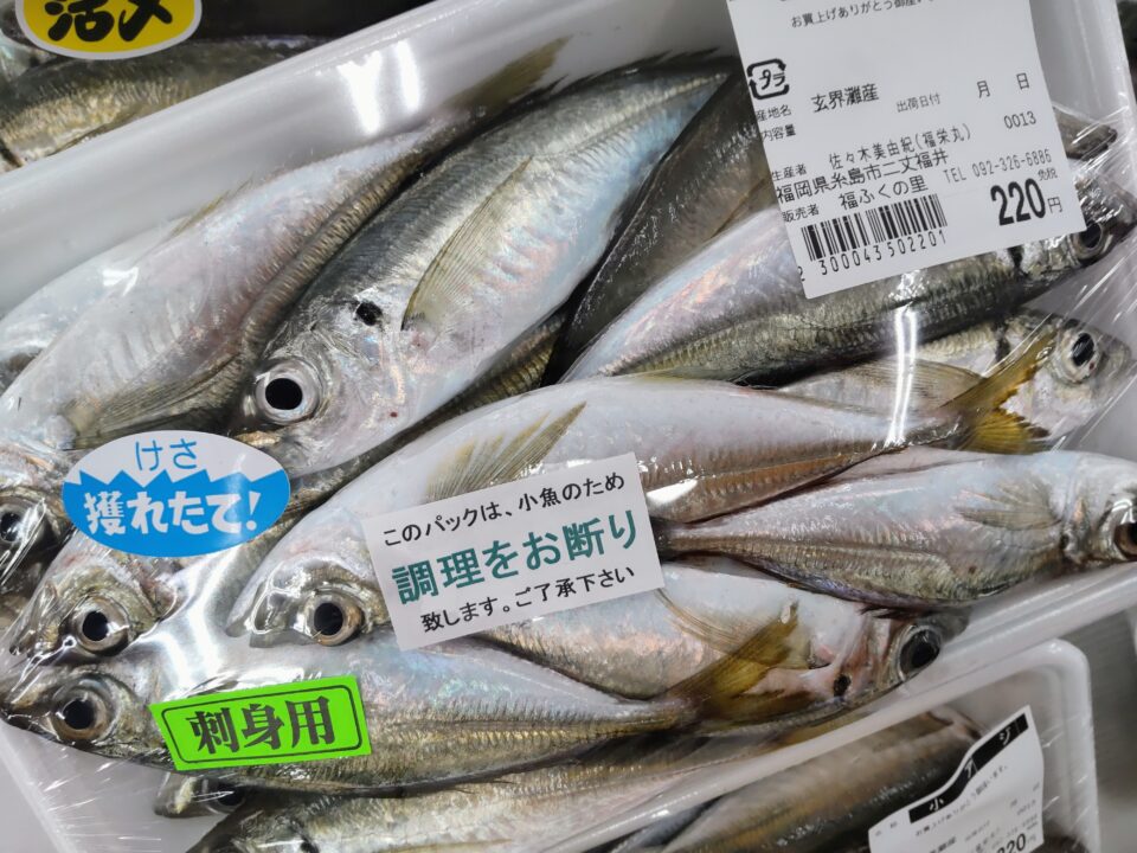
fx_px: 788
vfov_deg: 56.8
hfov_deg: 71.6
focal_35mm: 24
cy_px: 426
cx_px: 568
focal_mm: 3.43
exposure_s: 1/60
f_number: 2
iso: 122
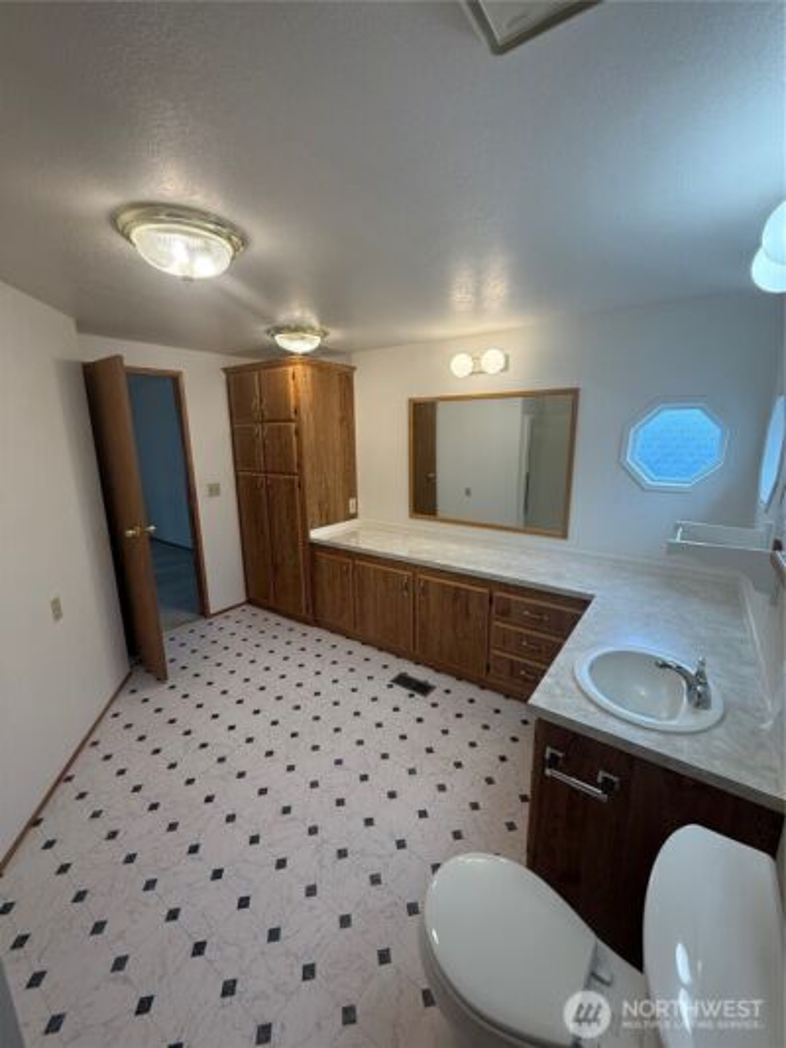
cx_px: 393
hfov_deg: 85.7
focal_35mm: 14
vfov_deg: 102.1
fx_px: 424
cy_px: 524
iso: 100
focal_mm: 2.22
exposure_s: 1/120
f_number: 2.2
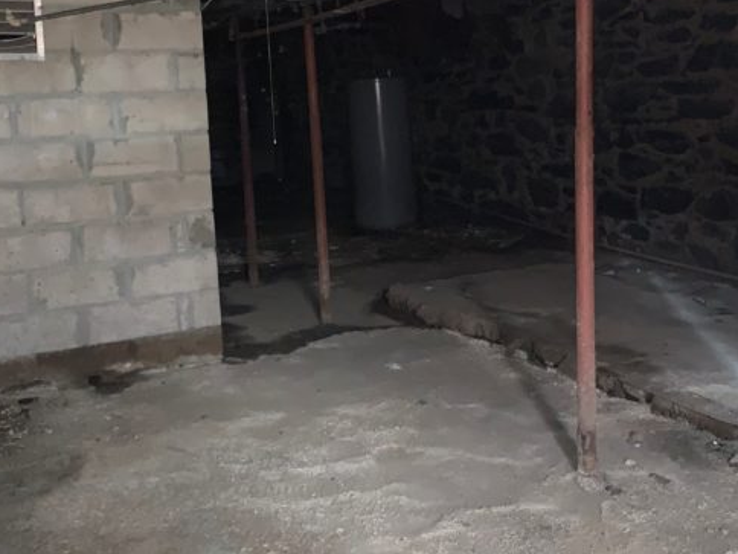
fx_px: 917
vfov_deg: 33.5
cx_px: 424
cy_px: 234
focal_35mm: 43
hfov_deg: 43.7
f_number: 1.8
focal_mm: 4.25
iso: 640
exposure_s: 1/4
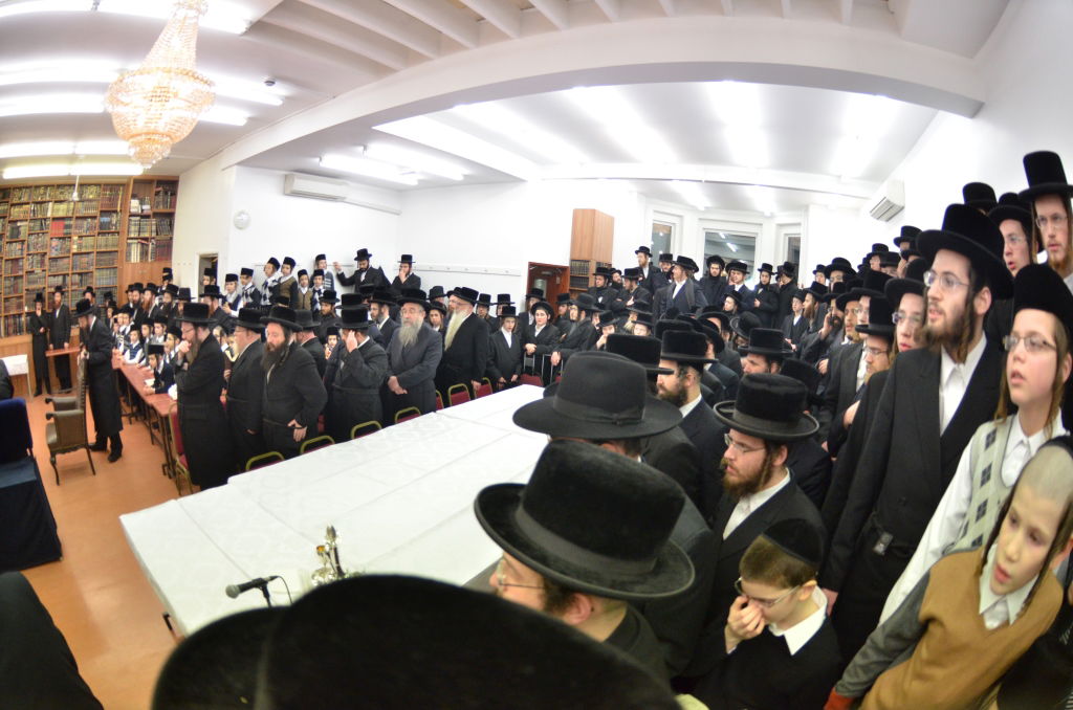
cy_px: 355
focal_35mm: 16
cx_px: 536
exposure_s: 1/400
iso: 1250
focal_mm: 10.5
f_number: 2.8
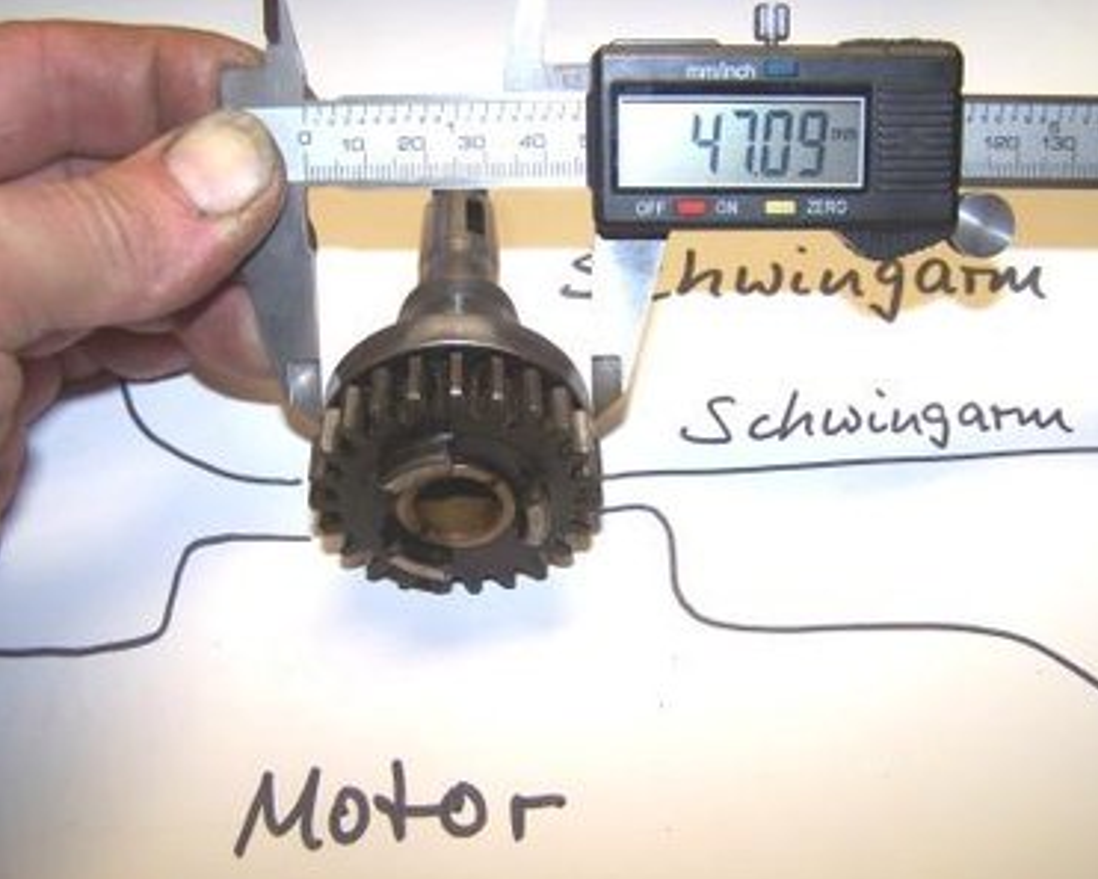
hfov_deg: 45.8
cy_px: 441
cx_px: 586
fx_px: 1300
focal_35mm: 40
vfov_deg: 37.4
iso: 80
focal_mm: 6.3
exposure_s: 1/60
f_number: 2.8
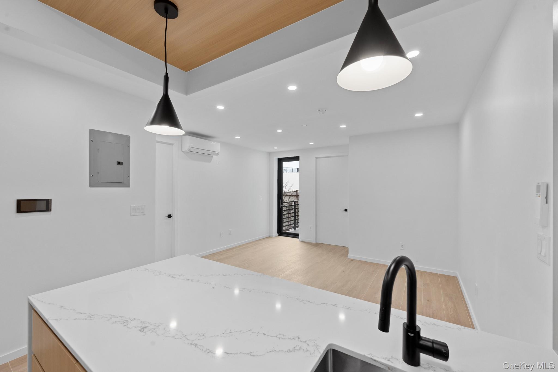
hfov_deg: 104.3
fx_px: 217
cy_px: 186
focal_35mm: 14
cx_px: 279
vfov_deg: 81.2
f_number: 10
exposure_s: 1/15
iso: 400
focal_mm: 14
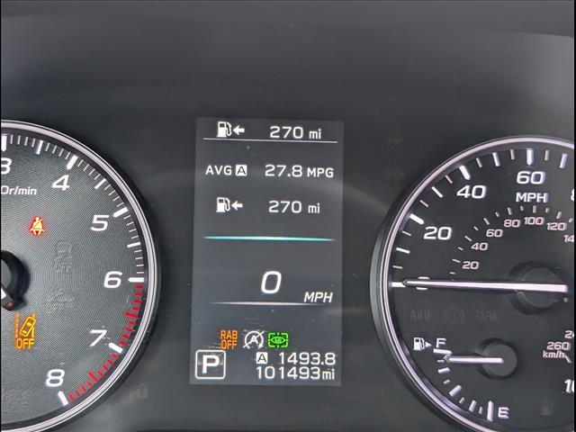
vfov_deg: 29.7
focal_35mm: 49
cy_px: 216
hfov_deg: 38.9
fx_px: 815
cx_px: 288
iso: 414
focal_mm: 6.9
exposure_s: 1/233
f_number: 1.68
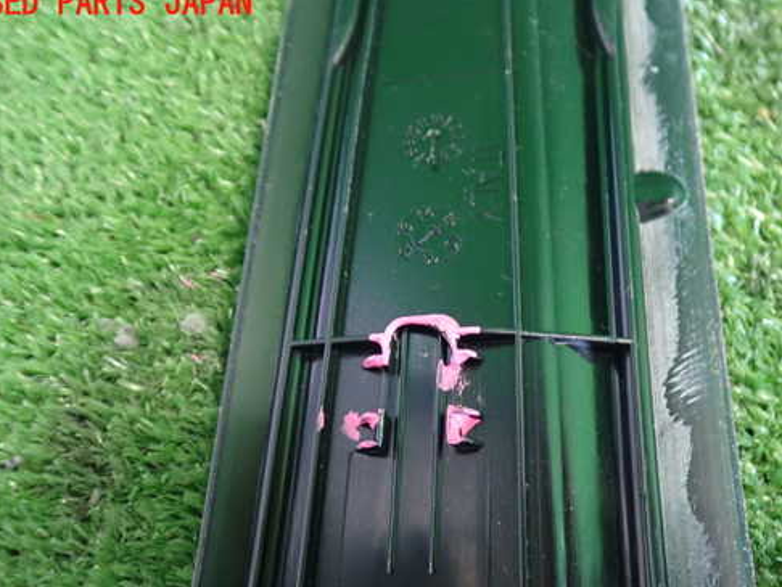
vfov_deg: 38.6
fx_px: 836
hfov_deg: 50.0
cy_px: 346
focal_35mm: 37
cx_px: 442
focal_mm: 5.4
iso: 800
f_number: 2.3
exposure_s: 1/30
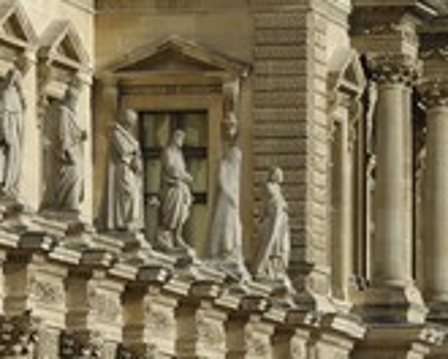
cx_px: 167
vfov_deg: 3.1
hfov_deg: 3.8
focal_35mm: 504
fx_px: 6683
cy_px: 71
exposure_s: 1/200
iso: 100
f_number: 11
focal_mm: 140
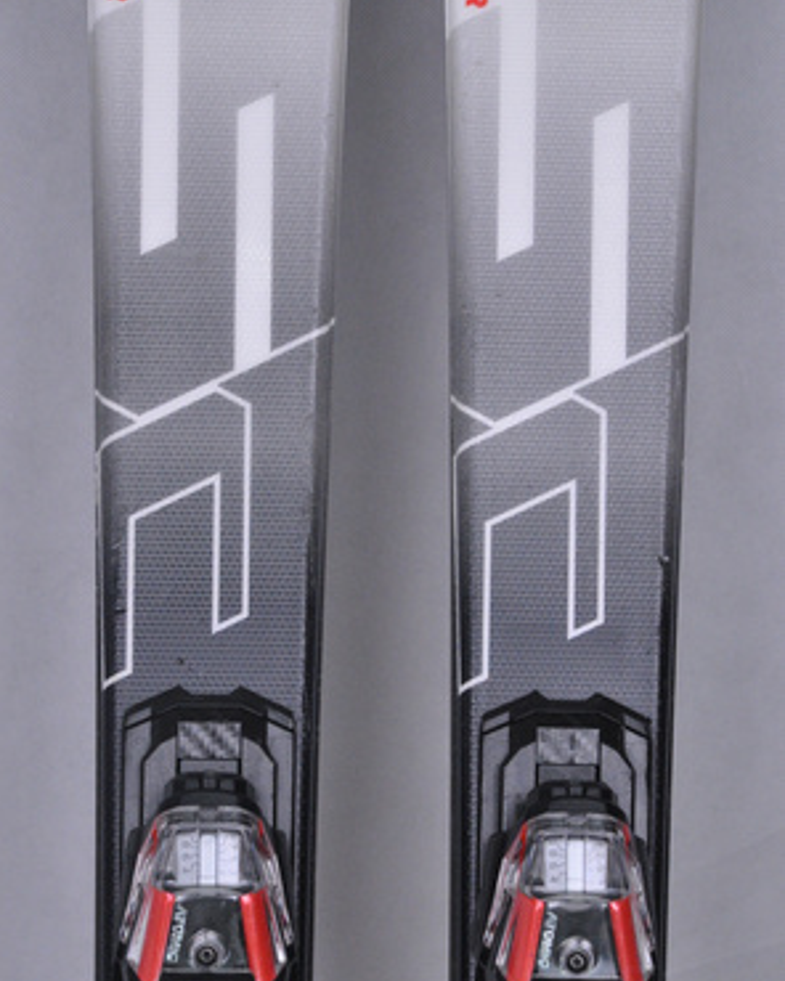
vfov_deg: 10.7
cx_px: 391
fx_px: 5215
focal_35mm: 180
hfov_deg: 8.6
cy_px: 536
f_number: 9.5
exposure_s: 1/125
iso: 3200
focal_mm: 105
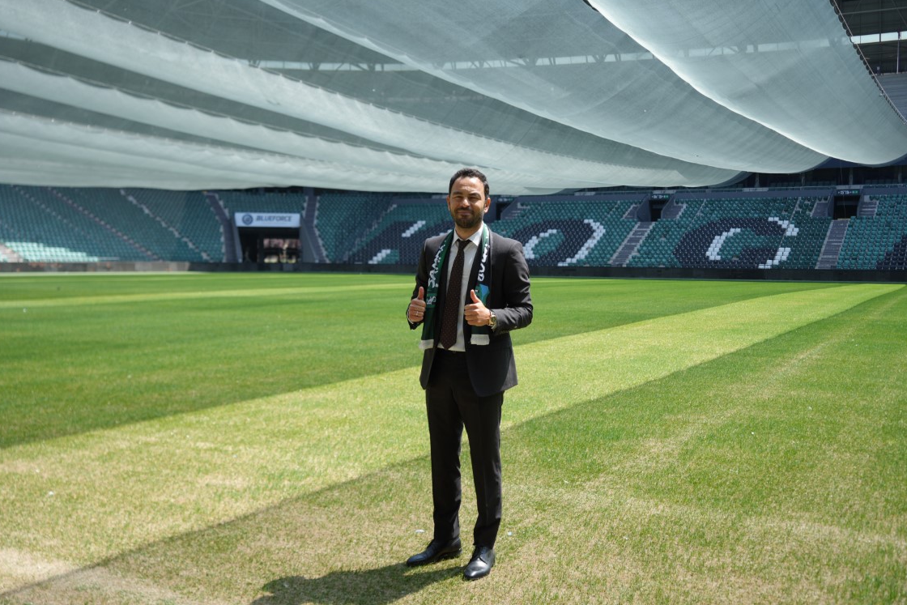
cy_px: 307
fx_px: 907
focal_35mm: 36
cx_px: 458
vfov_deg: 36.9
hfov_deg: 53.1
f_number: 4.5
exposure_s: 1/250
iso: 100
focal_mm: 35
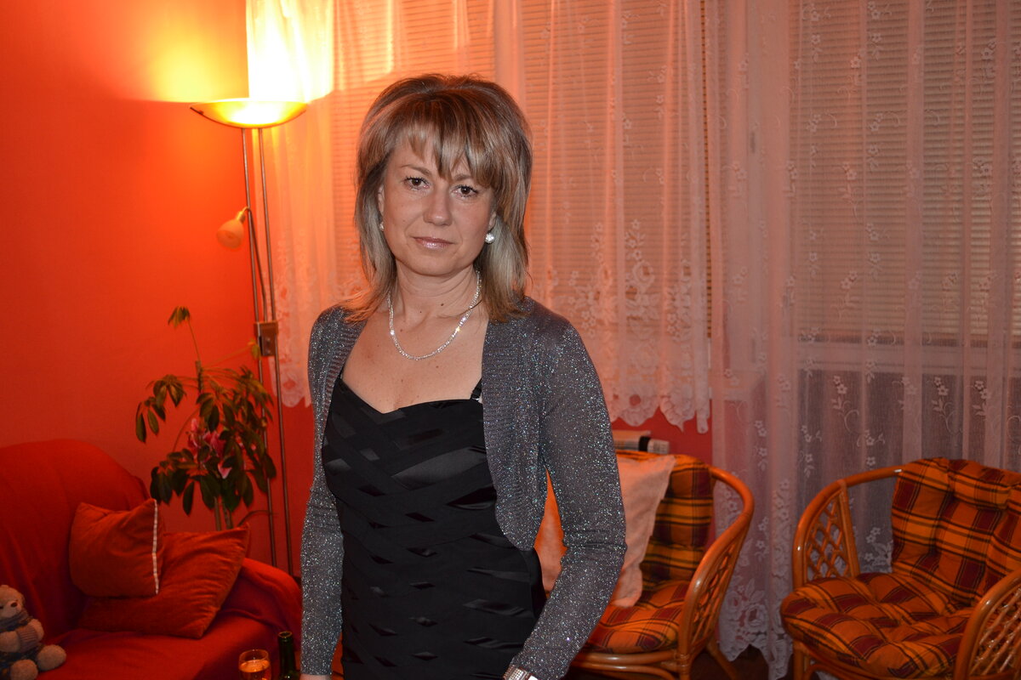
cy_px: 340
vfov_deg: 36.9
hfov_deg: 53.1
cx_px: 510
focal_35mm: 36
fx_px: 1021
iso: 400
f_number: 4
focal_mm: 24
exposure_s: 1/60
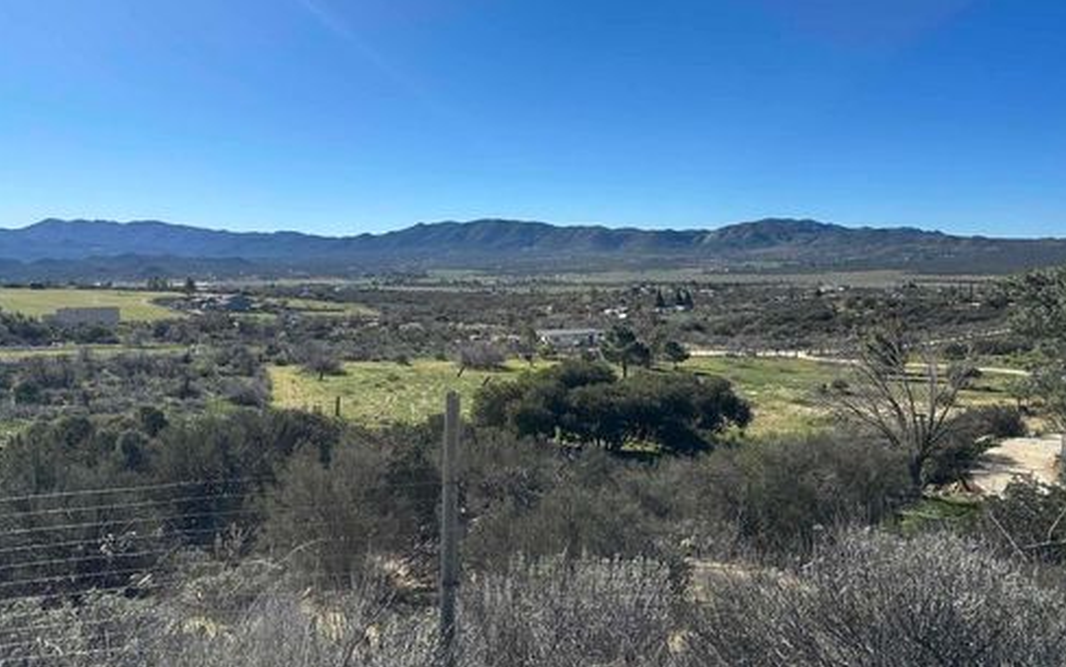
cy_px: 265
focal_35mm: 26
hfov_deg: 70.4
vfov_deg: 47.3
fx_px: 756
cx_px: 541
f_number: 1.78
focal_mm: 6.86
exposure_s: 1/5848
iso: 80
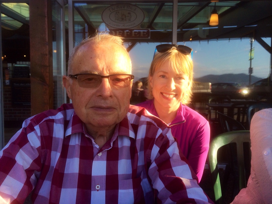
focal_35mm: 30
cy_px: 102
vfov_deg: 46.8
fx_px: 236
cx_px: 136
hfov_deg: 60.0
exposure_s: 1/334
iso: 32
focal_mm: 4.12
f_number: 2.2
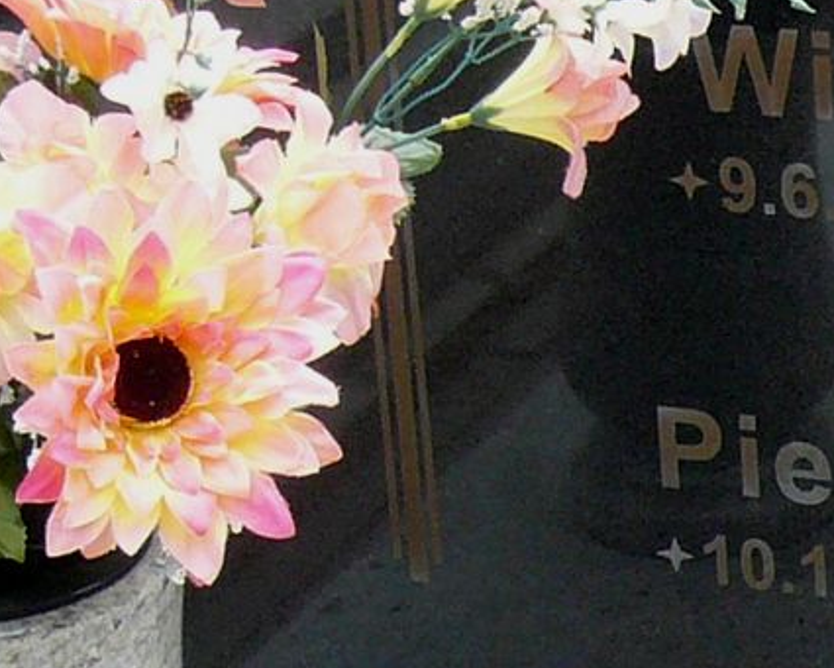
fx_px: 3826
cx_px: 1056
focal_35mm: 155
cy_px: 233
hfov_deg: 12.1
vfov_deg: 10.0
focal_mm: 4.9
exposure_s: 1/250
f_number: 2.9
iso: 100
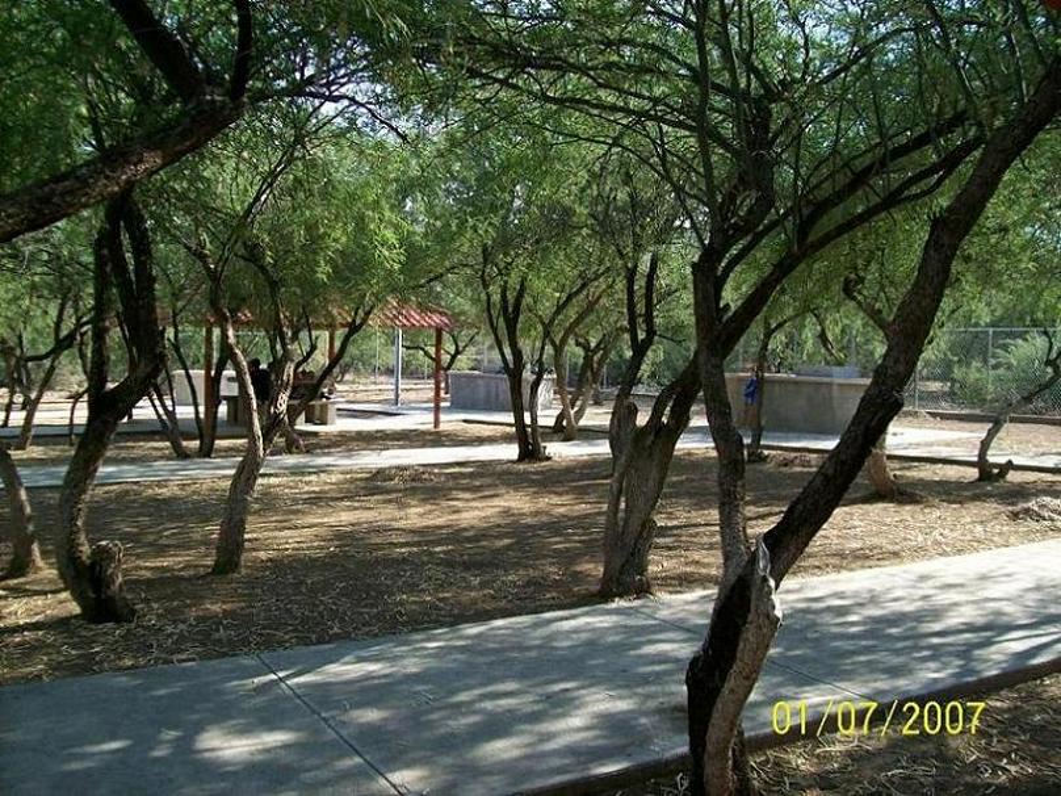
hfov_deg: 51.4
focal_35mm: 36
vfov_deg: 39.7
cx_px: 530
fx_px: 1103
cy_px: 398
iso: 80
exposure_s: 1/335
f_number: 2.7
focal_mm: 6
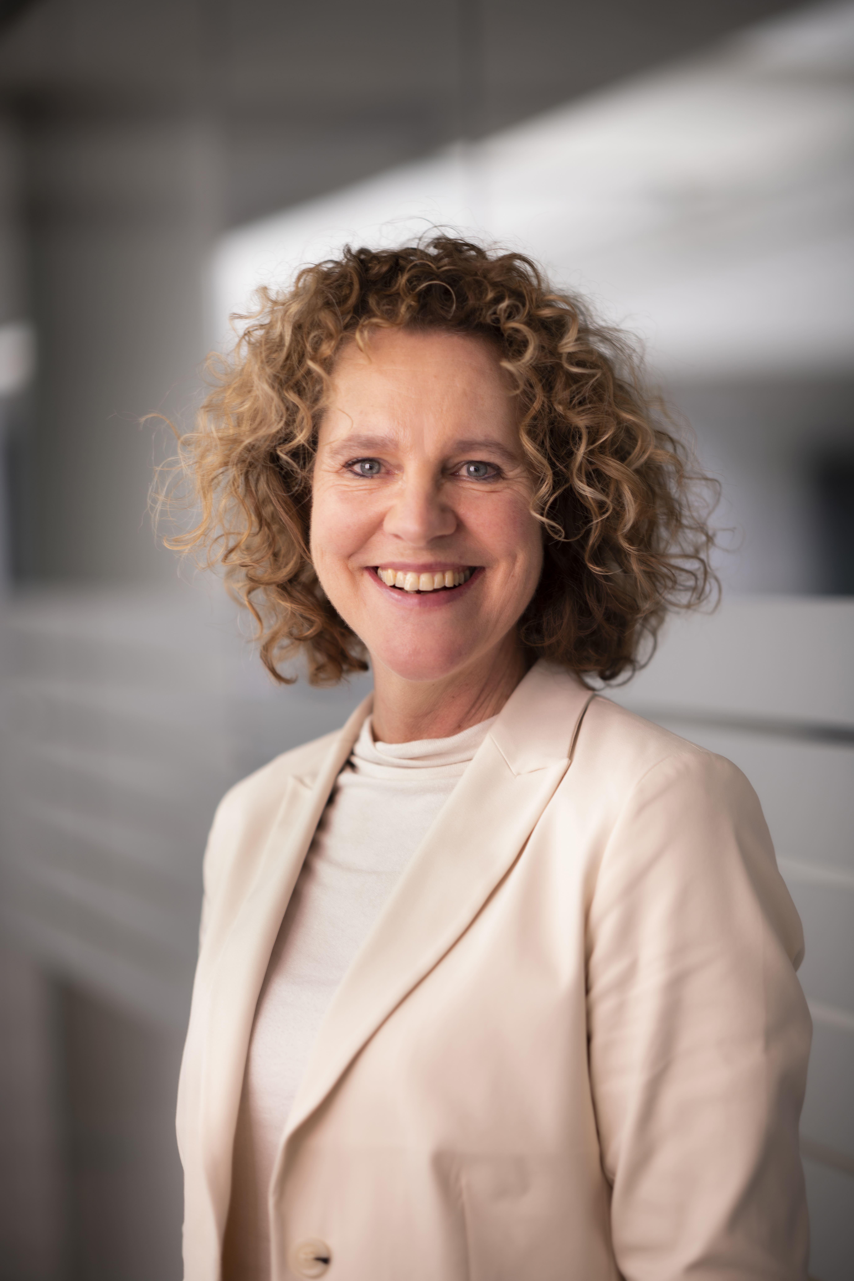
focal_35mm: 85
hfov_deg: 16.1
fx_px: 3024
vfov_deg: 23.9
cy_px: 640
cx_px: 427
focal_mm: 85
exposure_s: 1/100
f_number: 1.8
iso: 31
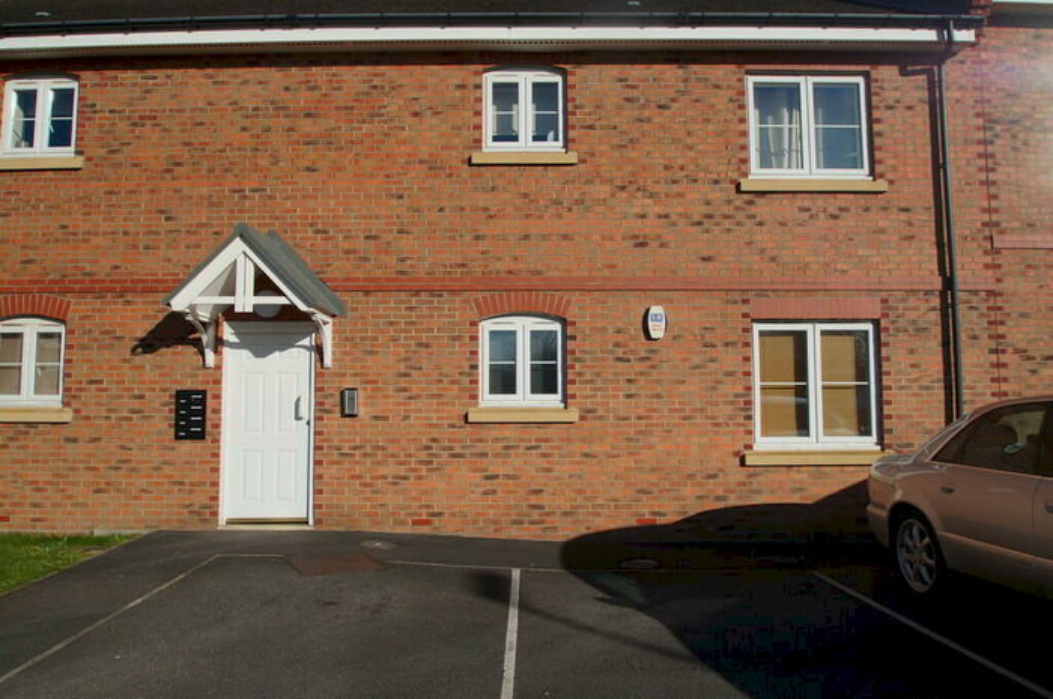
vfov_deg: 57.1
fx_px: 643
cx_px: 526
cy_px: 350
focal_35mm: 22
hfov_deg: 78.6
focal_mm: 15
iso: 100
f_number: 8
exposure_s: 1/500
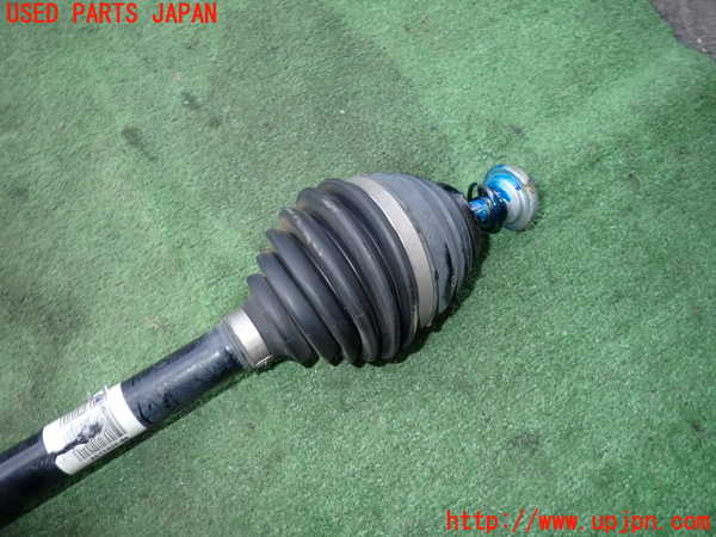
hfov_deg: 69.4
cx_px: 358
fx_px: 517
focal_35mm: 25
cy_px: 268
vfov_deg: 54.9
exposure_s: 1/30
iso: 100
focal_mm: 4.5
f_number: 5.6
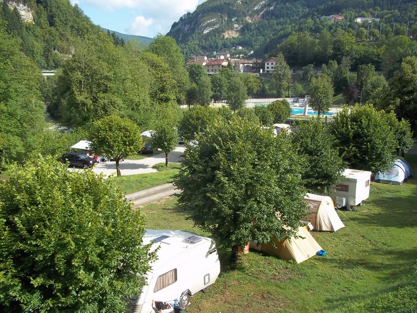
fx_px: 434
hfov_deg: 51.4
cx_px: 208
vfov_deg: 39.7
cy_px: 156
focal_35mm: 36
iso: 80
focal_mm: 6.5
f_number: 8
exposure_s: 1/100
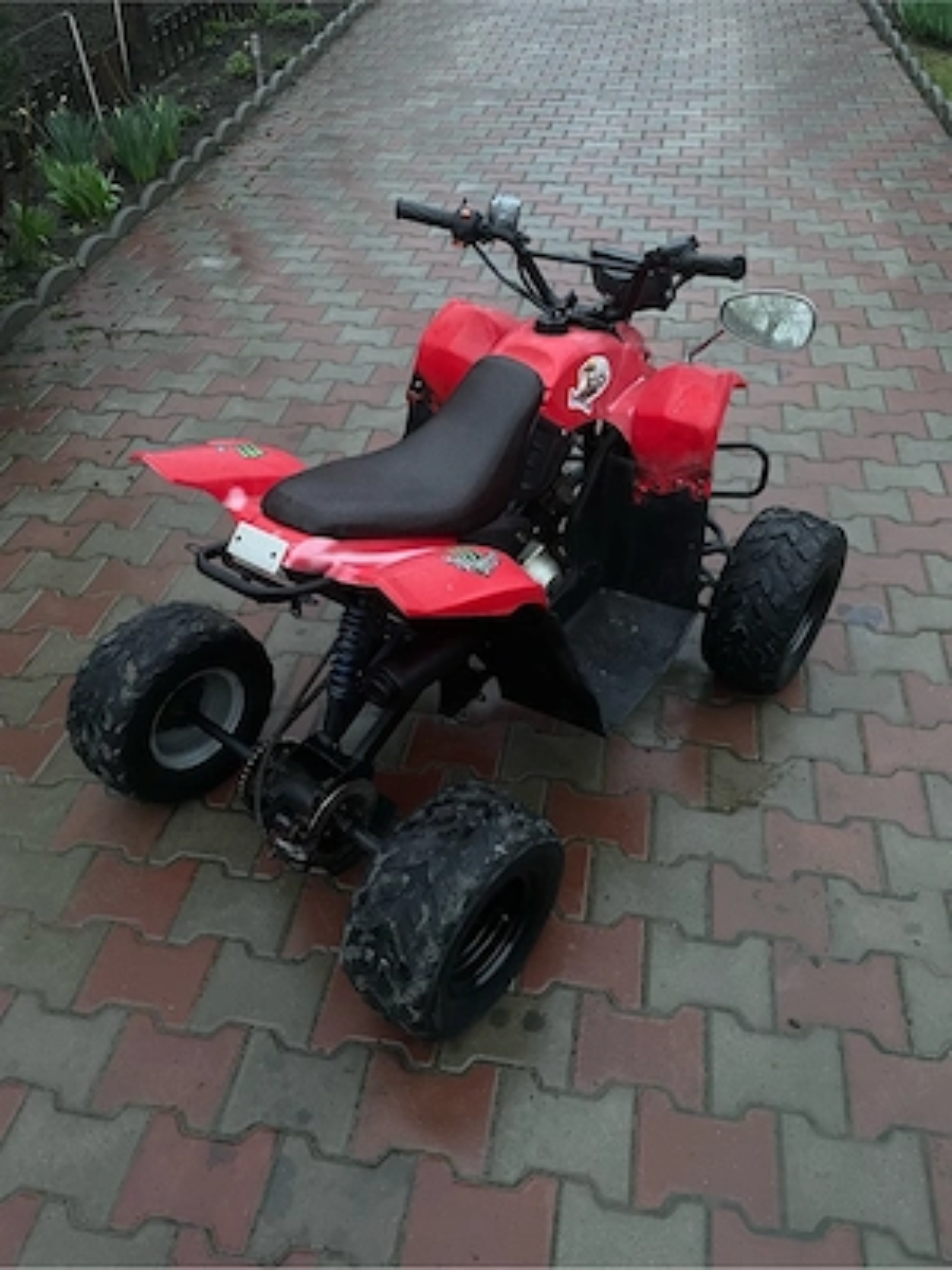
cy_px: 635
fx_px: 953
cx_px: 476
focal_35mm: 26
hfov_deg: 53.1
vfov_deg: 67.3
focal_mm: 4.2
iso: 250
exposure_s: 1/60
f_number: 1.6
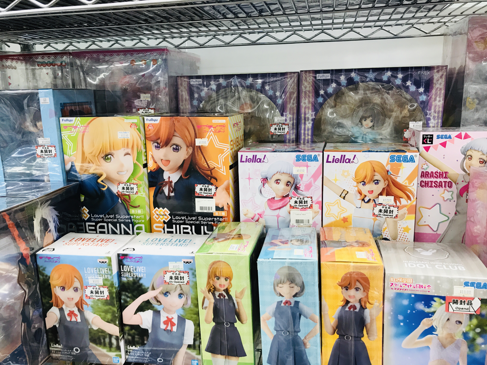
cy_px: 182
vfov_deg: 49.7
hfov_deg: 63.4
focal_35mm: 28
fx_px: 394
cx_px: 244
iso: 25
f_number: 1.8
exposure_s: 1/30
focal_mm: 3.99
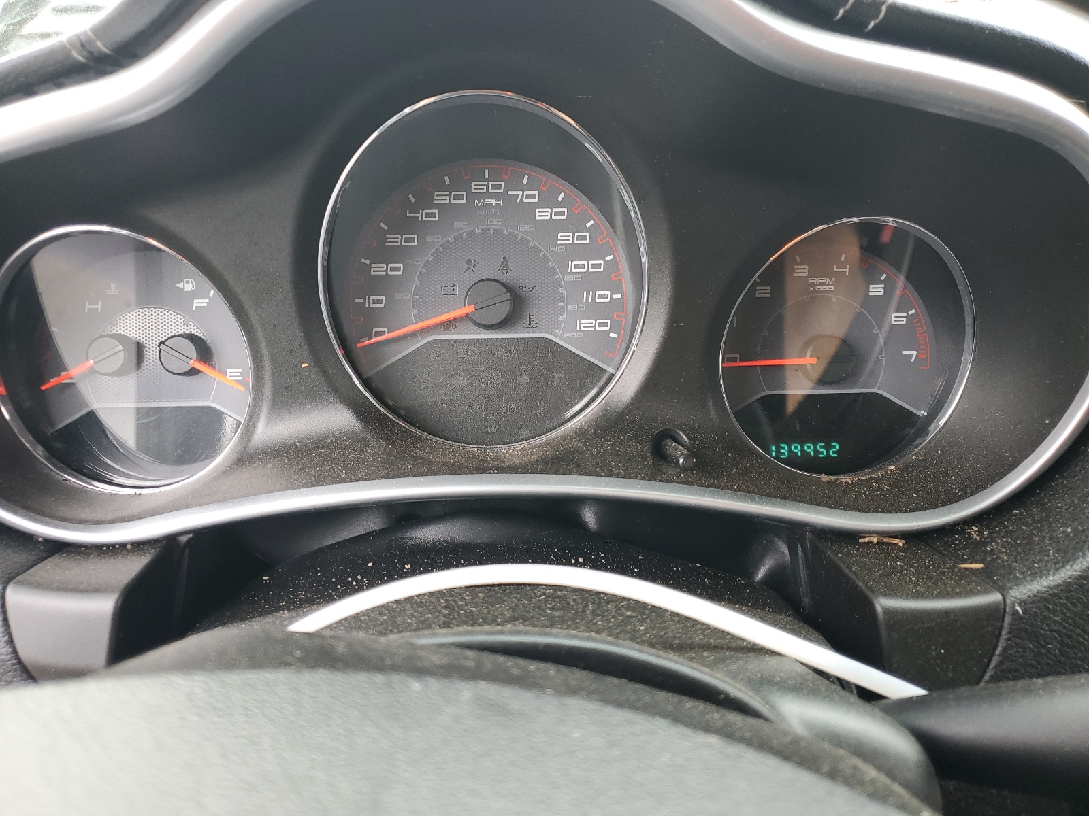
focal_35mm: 26
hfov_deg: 67.3
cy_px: 408
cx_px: 544
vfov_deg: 53.1
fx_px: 818
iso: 53
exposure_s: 1/60.2
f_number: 1.5
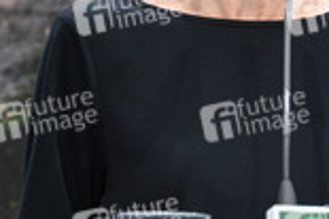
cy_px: -43
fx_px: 4245
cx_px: 283
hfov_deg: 4.4
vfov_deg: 2.9
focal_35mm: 465
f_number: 5.6
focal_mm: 160
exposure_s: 1/500
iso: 4000
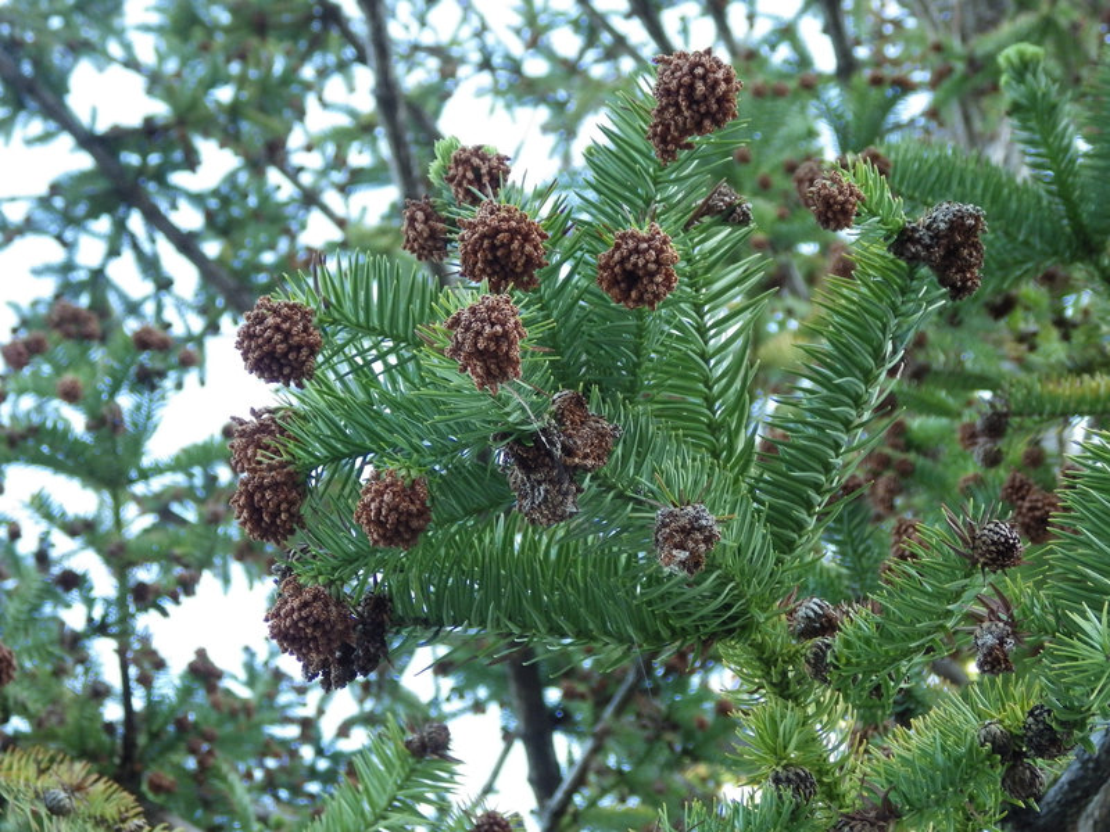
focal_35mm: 103
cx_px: 555
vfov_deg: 14.4
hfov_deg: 19.1
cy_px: 416
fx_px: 3303
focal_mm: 18.4
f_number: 4.6
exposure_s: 1/60
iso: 320
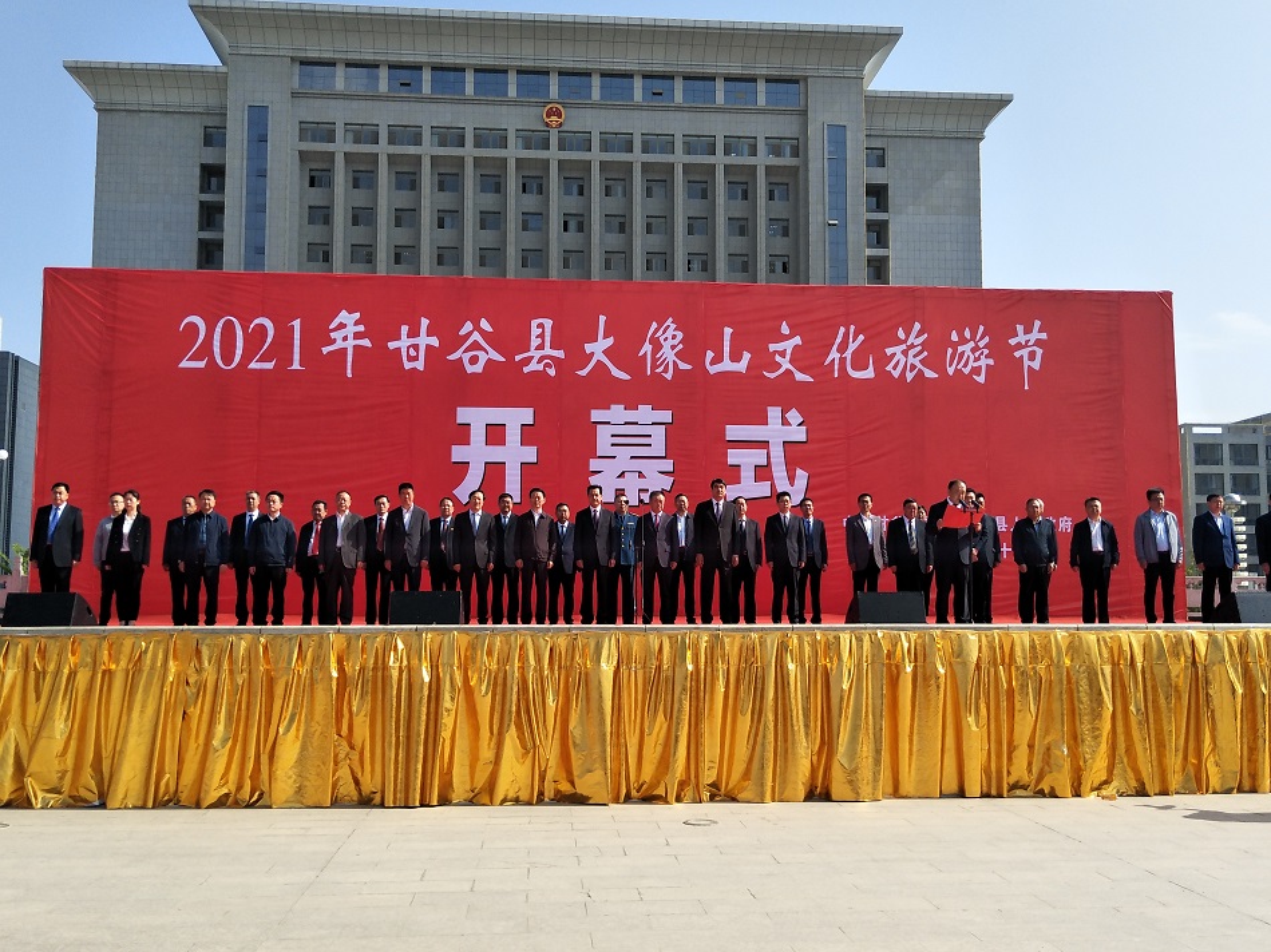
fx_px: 954
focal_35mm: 26
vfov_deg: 53.0
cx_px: 636
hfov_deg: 67.3
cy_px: 476
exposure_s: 1/1464
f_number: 2
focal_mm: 3.88
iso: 64
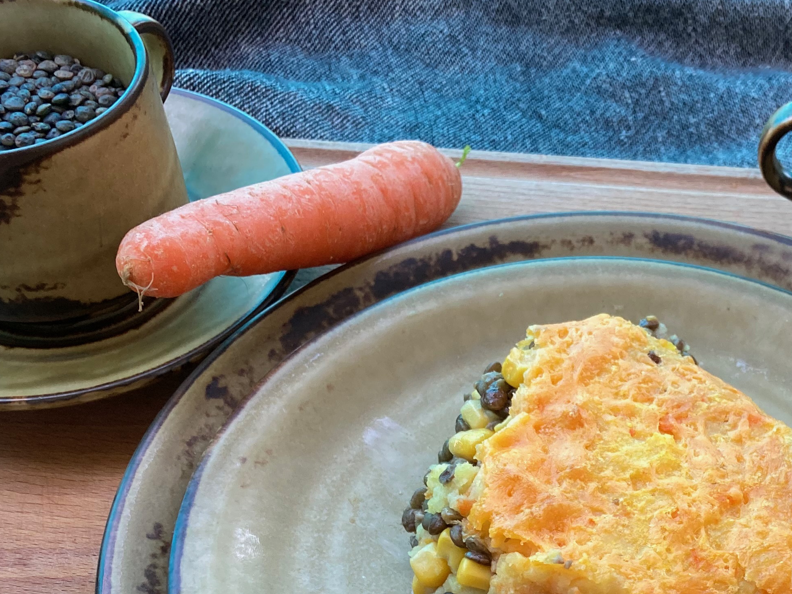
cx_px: 654
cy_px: 592
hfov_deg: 32.2
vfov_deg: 24.1
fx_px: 1327
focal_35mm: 58
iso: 80
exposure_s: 1/67
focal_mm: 3.99
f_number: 1.8
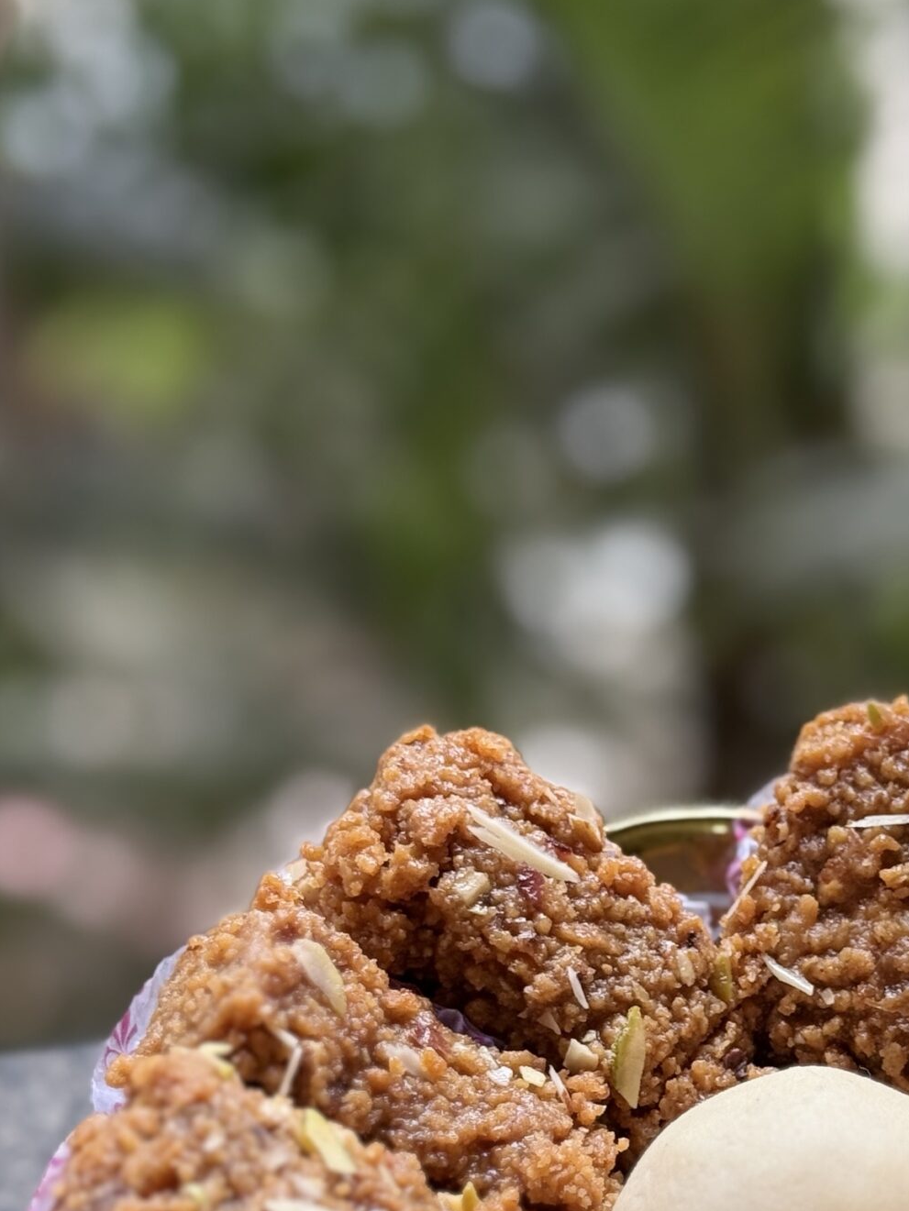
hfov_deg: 15.7
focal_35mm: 93
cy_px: 1007
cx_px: 805
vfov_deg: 20.8
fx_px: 3256
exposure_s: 1/122
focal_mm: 6.76
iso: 50
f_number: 1.78
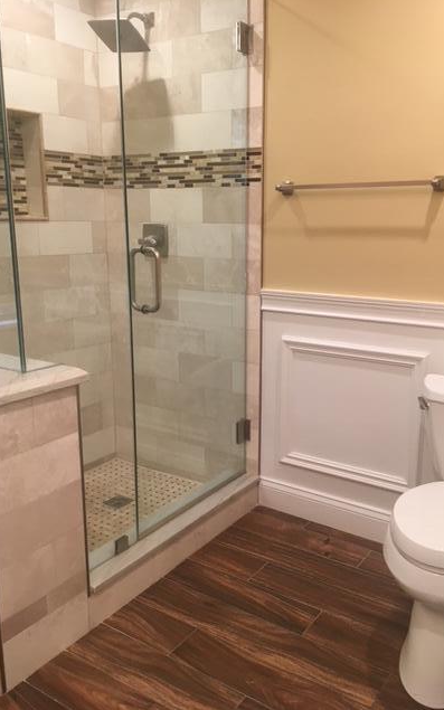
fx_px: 600
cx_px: 246
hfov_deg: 40.6
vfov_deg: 61.2
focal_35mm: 31
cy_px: 353
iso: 64
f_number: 2.2
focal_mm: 4.15
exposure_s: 1/30
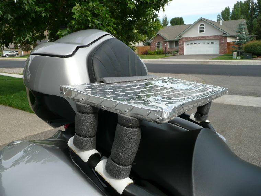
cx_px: 130
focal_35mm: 28
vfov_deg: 49.7
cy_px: 98
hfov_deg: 63.4
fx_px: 211
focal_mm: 4.6
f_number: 3.3
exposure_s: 1/500
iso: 100
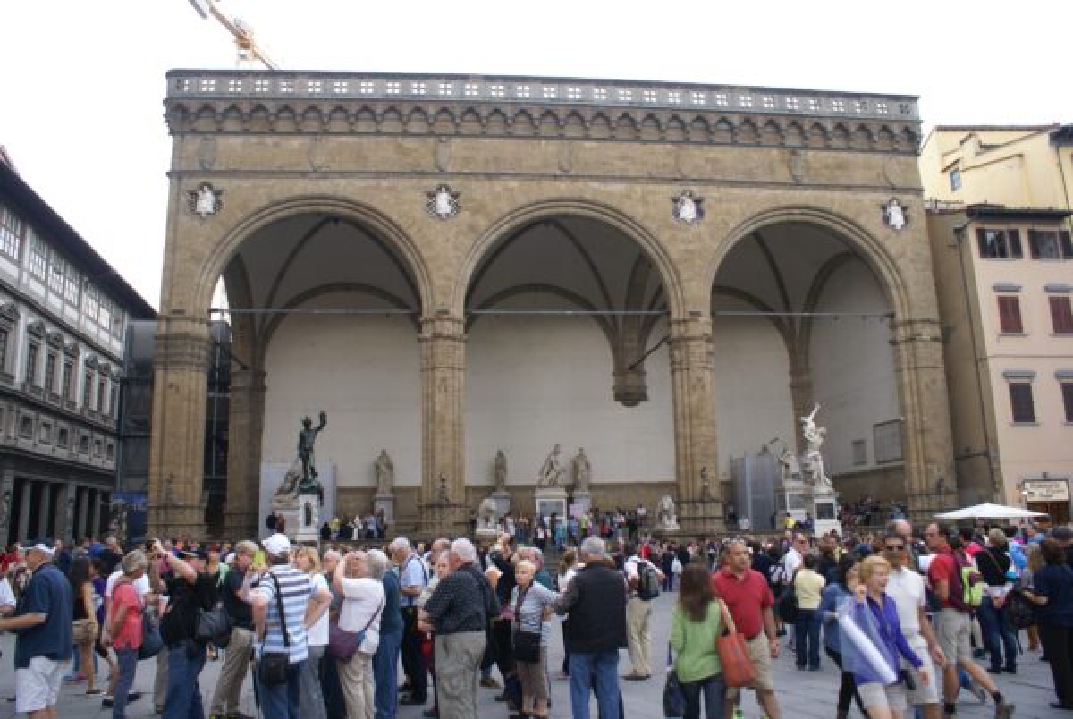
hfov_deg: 67.3
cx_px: 536
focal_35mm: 27
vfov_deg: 48.1
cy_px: 360
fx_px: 806
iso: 100
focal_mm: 18
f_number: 4
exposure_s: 1/40
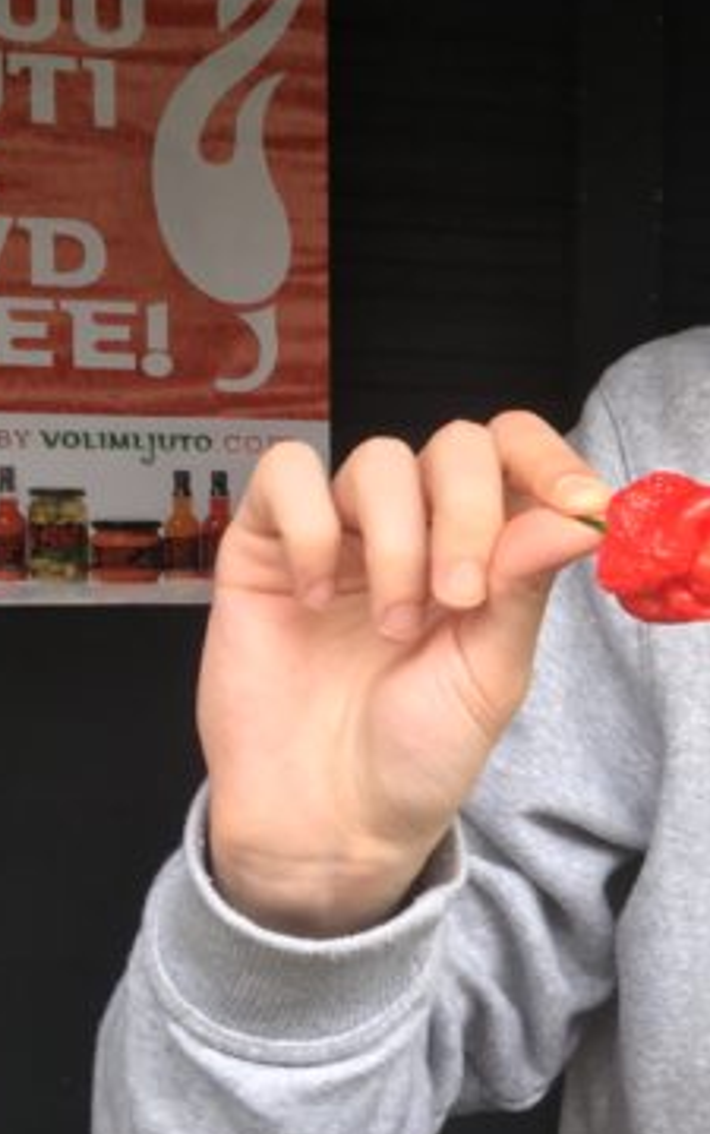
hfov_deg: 15.4
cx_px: 1123
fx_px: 2379
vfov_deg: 26.8
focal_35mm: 77
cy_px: 627
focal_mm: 4.15
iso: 32
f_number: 2.2
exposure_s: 1/50
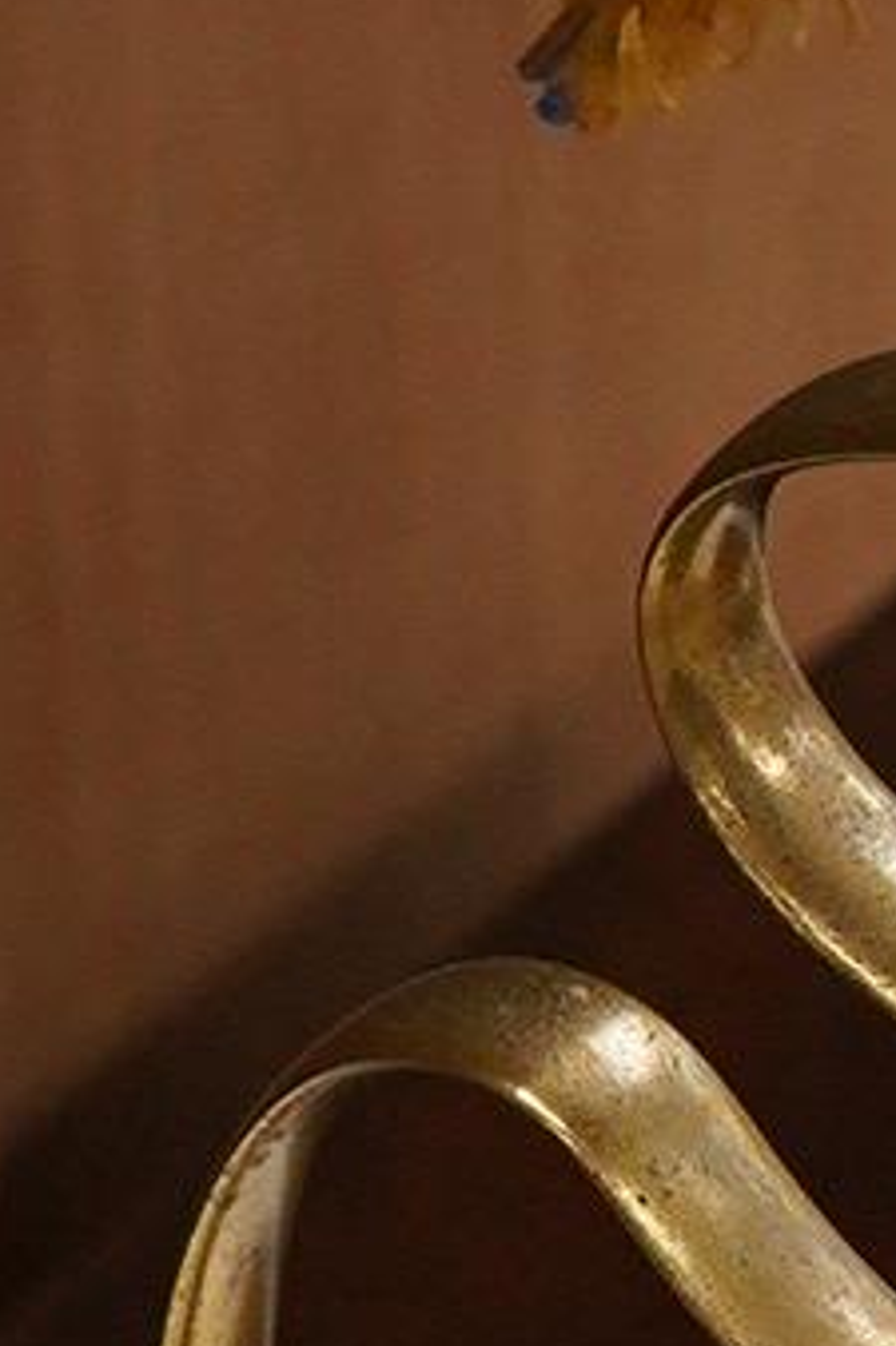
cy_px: 956
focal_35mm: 262
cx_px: 1896
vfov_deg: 7.9
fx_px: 9791
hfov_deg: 5.1
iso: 2500
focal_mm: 30
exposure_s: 1/160
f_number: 11
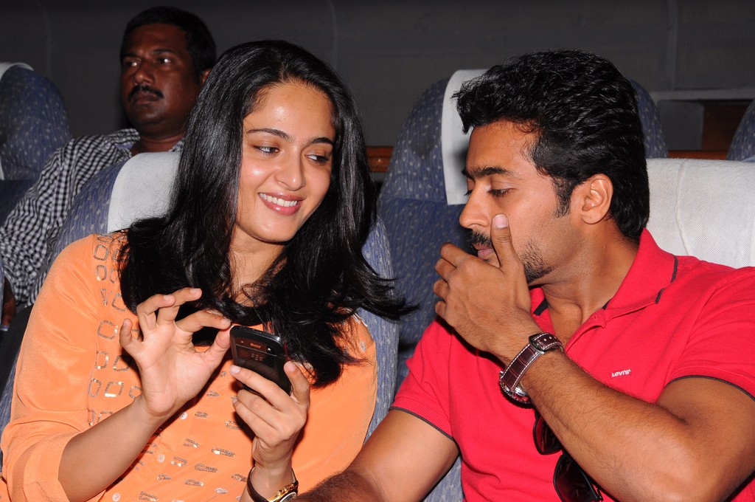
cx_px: 378
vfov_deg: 13.8
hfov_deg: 20.6
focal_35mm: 99
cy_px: 251
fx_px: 2074
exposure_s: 1/125
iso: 400
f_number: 10
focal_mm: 66
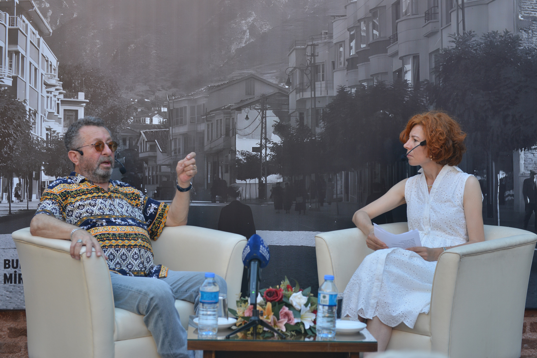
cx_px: 268
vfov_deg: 19.5
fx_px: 1044
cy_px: 179
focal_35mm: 70
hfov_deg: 28.8
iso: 400
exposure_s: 1/250
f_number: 4.5
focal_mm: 70
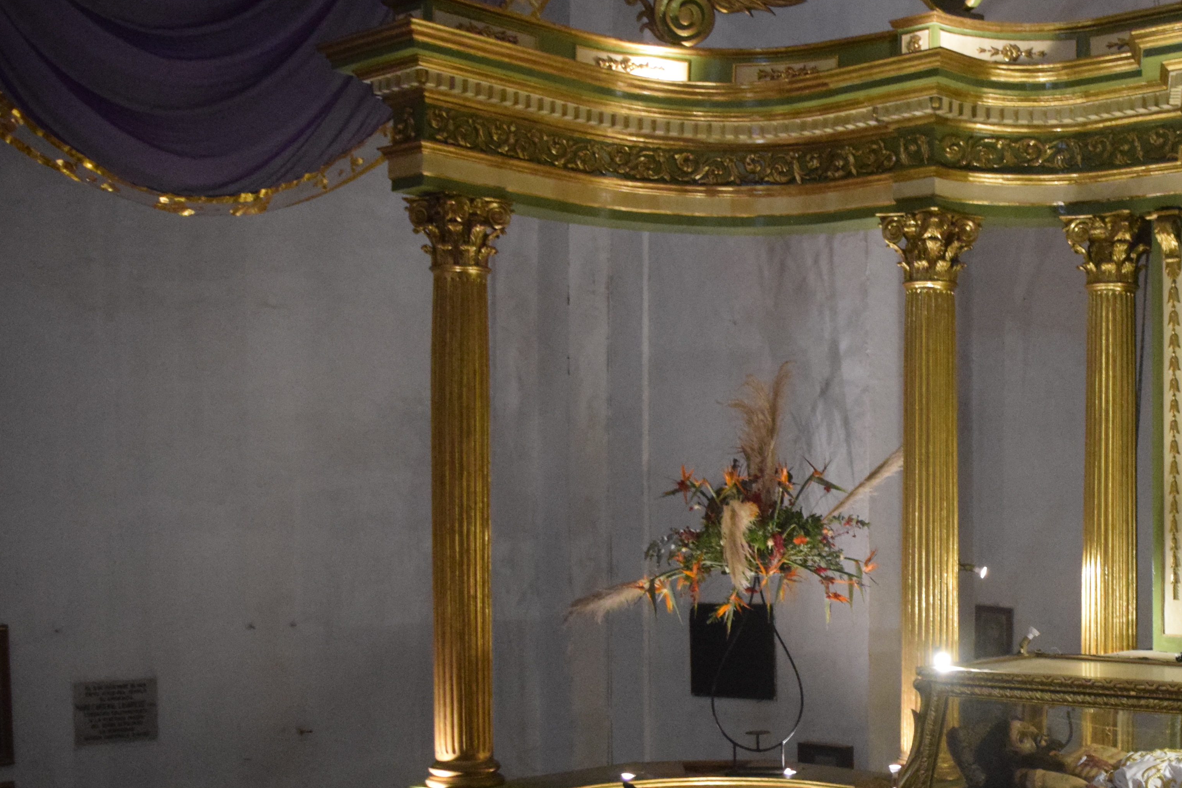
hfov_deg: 34.9
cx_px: 1108
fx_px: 1740
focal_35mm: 53
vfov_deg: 25.2
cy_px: 589
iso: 3200
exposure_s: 1/160
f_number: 3.5
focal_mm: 18
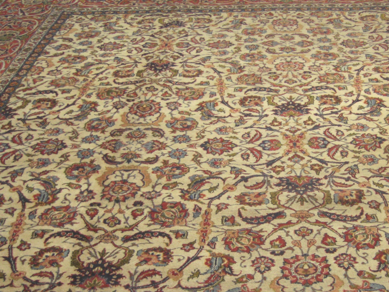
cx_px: 295
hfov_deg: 32.1
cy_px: 203
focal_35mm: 59
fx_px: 663
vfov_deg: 24.6
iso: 400
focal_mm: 7.9
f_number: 2.8
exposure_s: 1/50
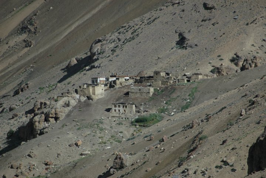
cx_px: 133
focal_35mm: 450
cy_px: 89
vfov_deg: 3.1
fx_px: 3325
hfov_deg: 4.6
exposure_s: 1/1250
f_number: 5.6
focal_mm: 300
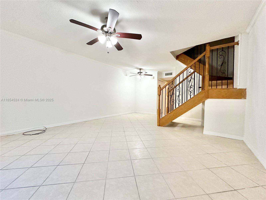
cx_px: 133
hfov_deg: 102.1
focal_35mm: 14
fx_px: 108
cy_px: 100
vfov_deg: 85.7
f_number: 2.2
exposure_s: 1/120
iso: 320
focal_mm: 2.22
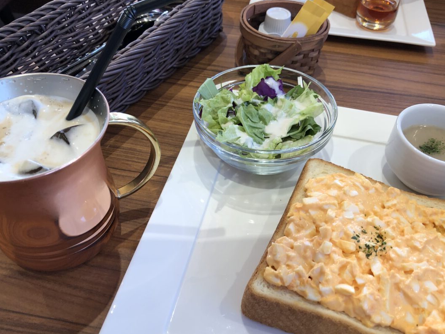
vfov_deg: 41.8
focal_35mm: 34
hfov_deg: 53.9
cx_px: 243
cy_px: 174
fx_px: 437
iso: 50
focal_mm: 3.99
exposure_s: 1/120
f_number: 1.8
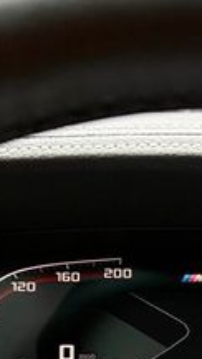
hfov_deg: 15.5
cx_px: 187
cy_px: 341
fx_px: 733
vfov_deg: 26.4
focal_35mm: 77
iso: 320
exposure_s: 1/60
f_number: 1.78
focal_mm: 6.76
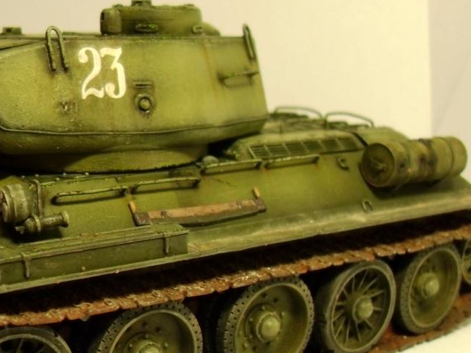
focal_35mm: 54
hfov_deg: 34.9
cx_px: 125
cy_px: 206
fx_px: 735
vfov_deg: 27.0
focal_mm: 6.3
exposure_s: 1/60
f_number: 2.8
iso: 160
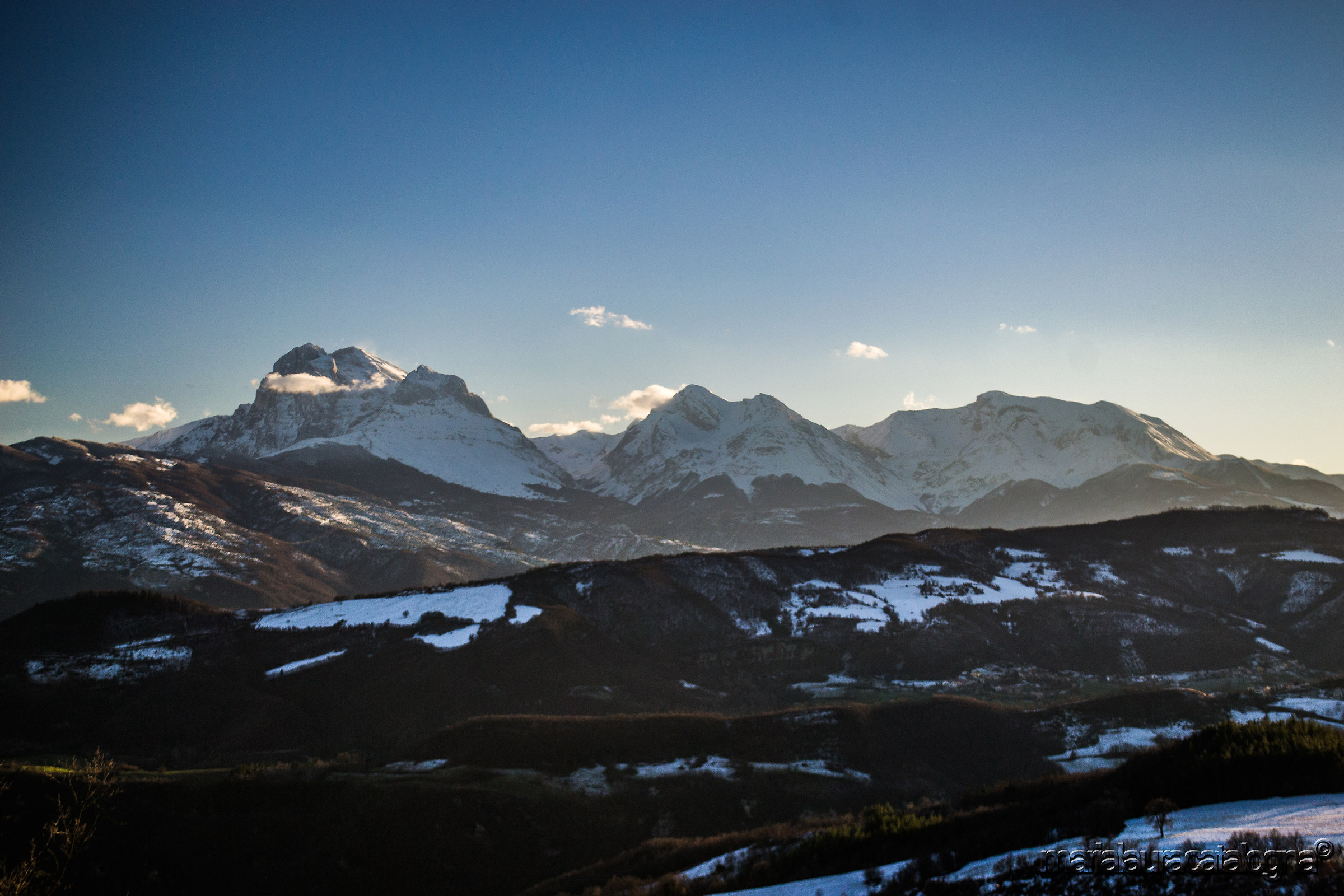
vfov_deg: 25.1
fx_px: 2016
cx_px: 672
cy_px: 448
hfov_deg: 36.9
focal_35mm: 54
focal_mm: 36
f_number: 5
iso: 200
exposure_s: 1/500
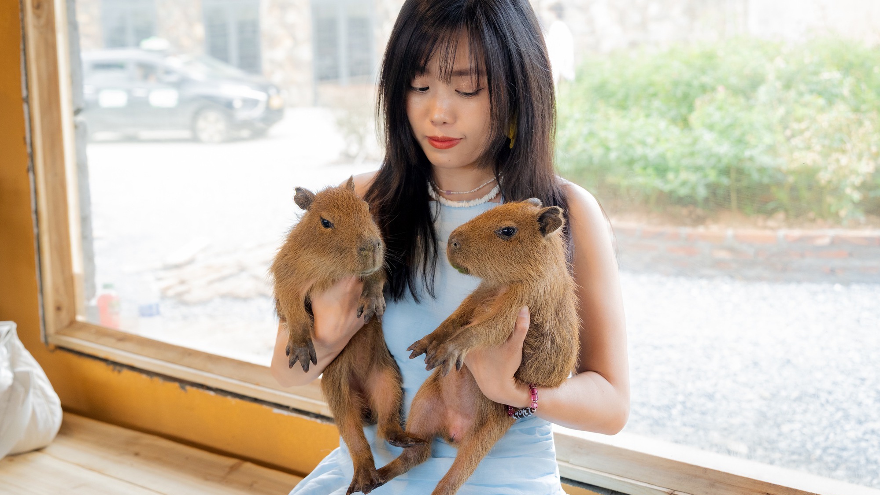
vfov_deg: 27.7
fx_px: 1003
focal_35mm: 43
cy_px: 216
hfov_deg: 47.4
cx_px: 440
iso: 1000
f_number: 4
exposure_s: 1/200
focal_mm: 41
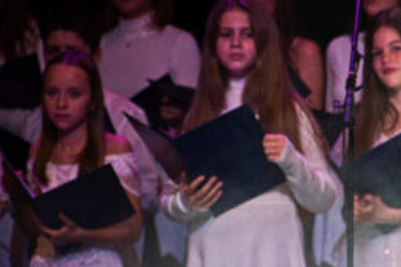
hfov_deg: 4.5
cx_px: 396
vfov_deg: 3.0
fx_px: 5112
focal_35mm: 459
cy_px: 174
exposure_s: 1/640
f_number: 2.8
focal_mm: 150
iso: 4000
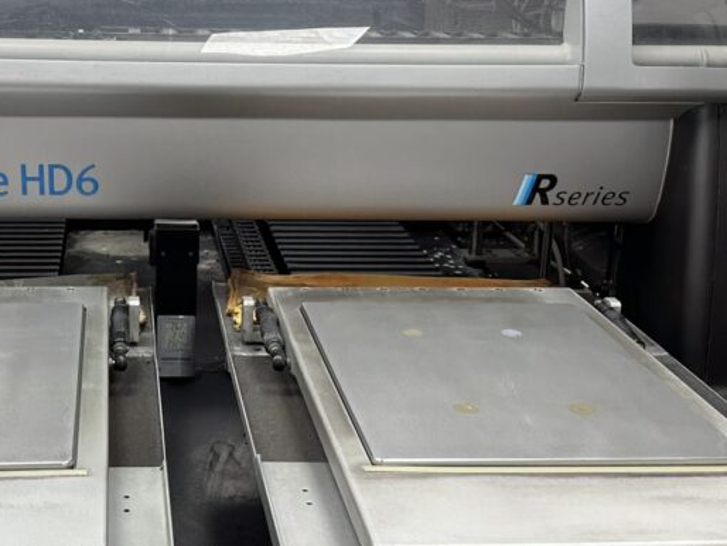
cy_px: 219
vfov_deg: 26.1
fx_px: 1177
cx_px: 195
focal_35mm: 56
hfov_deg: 33.7
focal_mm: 6.86
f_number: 1.78
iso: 125
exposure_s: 1/100
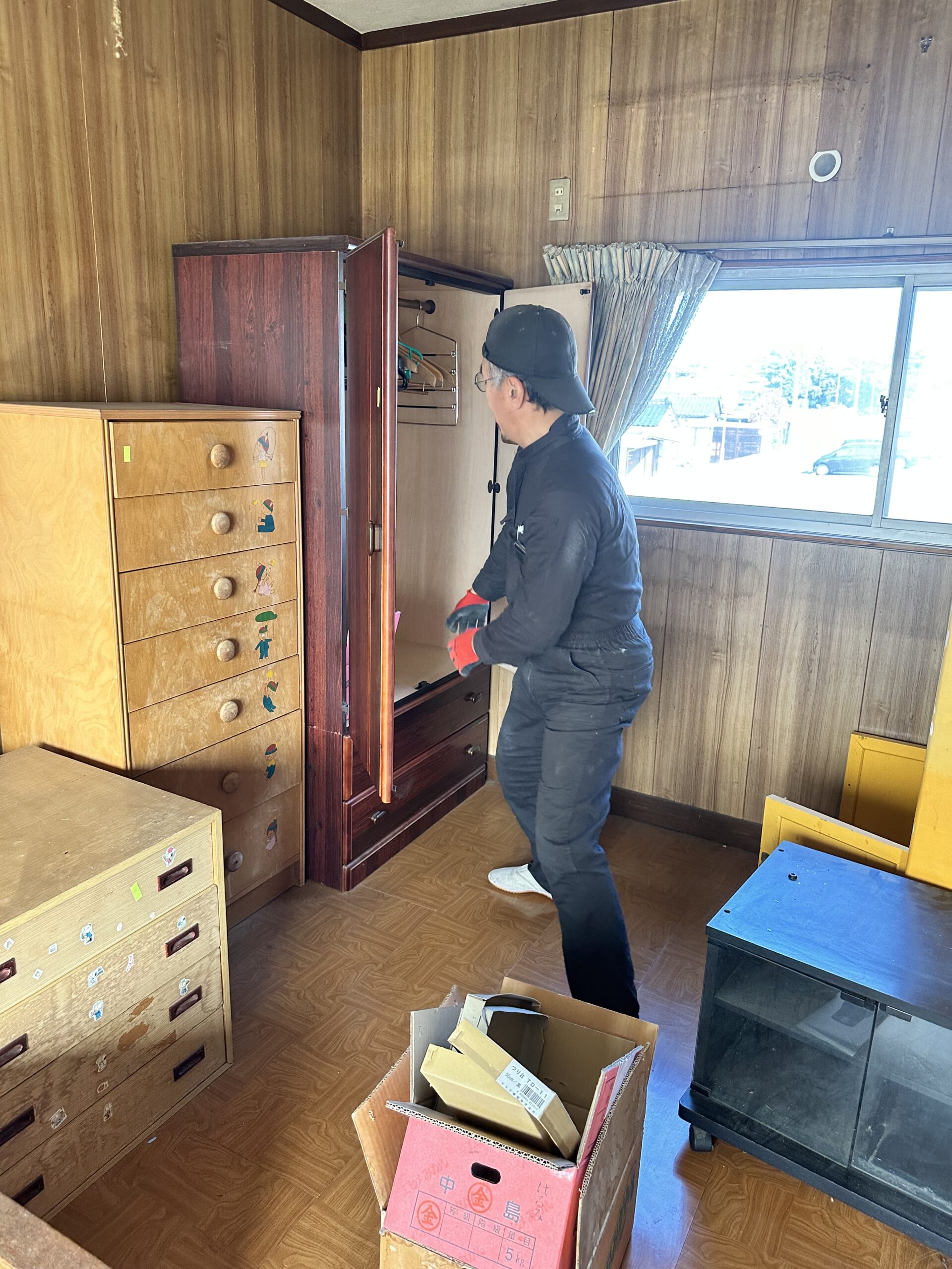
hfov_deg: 56.8
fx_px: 880
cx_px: 476
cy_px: 634
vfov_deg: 71.6
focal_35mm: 24
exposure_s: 1/118
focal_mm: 6.86
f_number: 1.78
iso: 250
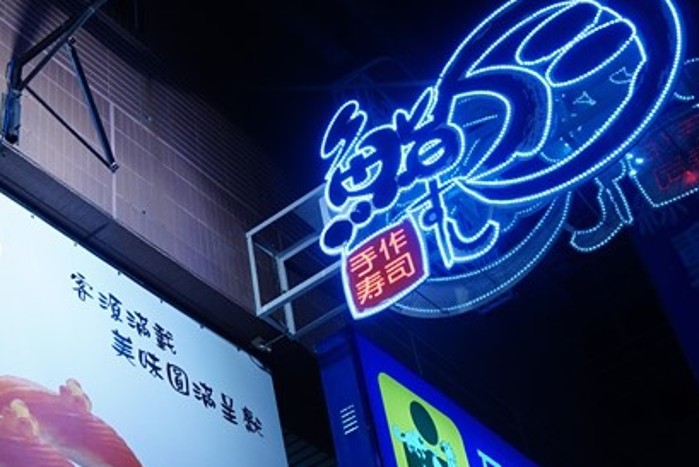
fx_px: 1165
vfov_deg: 22.6
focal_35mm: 60
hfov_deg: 33.0
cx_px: 220
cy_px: 189
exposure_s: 1/60
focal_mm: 20
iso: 200
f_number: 4
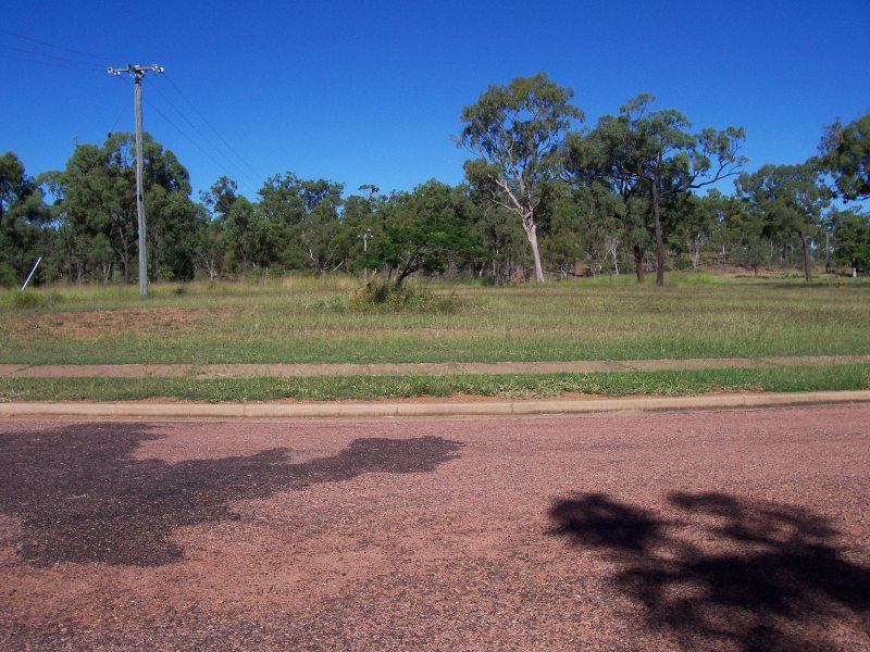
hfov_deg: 54.0
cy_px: 326
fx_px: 855
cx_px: 435
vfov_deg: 41.8
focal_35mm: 34
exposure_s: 1/684
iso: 80
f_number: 5.1
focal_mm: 5.6
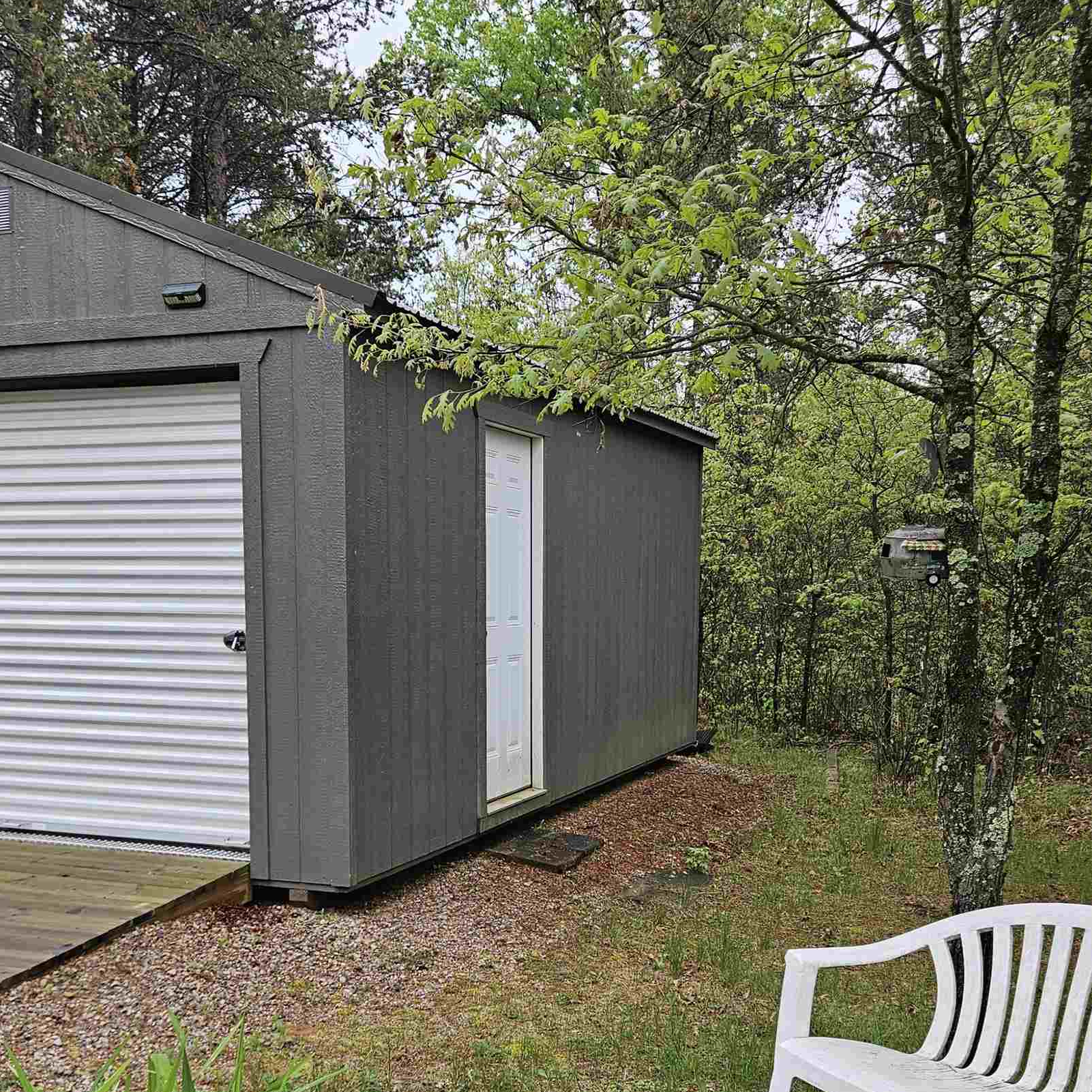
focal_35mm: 39
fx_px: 1392
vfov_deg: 42.2
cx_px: 469
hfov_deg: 42.7
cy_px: 742
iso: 40
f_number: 1.8
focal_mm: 5.4
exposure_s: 1/180
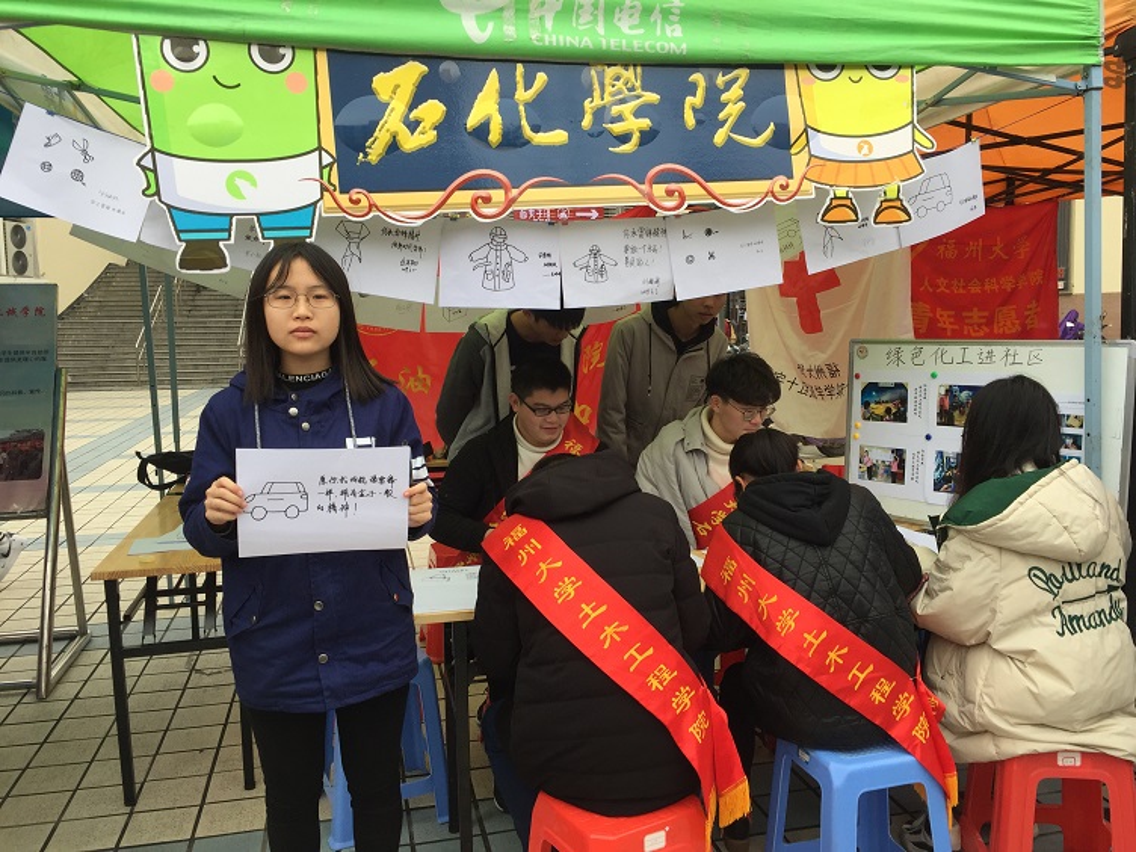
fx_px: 952
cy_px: 426
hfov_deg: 61.7
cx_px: 568
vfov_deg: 48.2
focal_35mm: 29
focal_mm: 4.15
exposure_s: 1/408
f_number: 2.2
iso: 32
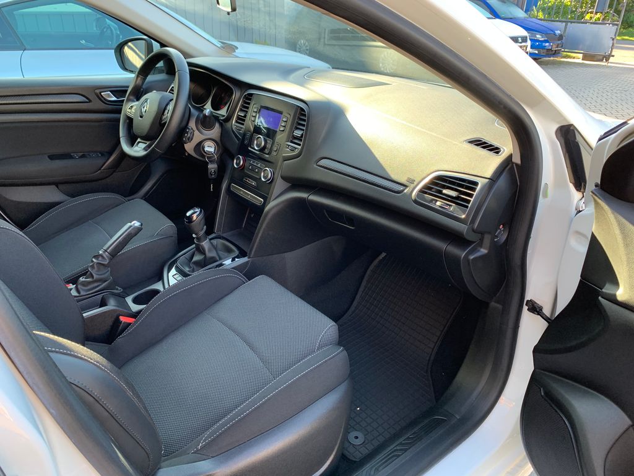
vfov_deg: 53.1
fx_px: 476
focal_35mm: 26
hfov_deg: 67.3
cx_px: 317
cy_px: 238
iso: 64
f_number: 1.8
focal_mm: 4.25
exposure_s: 1/121
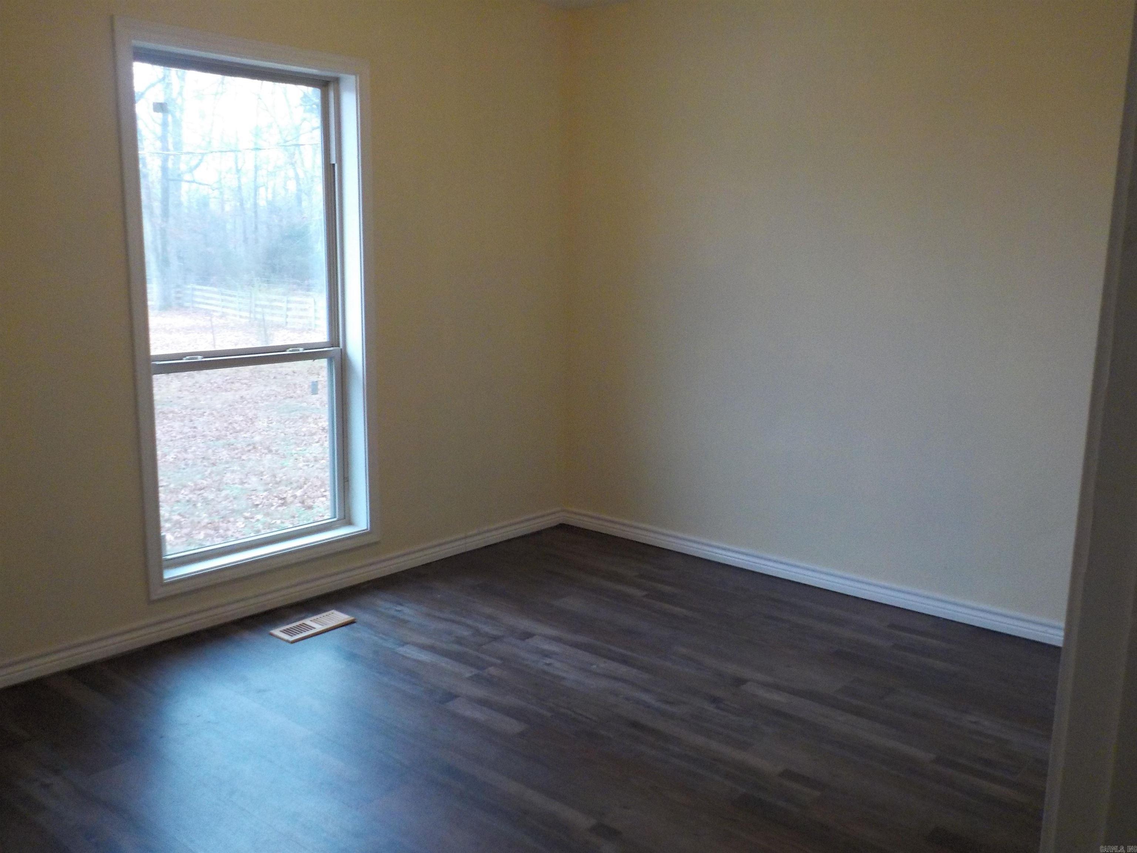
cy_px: 426
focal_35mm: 30
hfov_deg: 60.0
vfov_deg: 46.8
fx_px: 985
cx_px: 568
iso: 360
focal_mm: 4.1
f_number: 3.3
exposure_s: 1/30
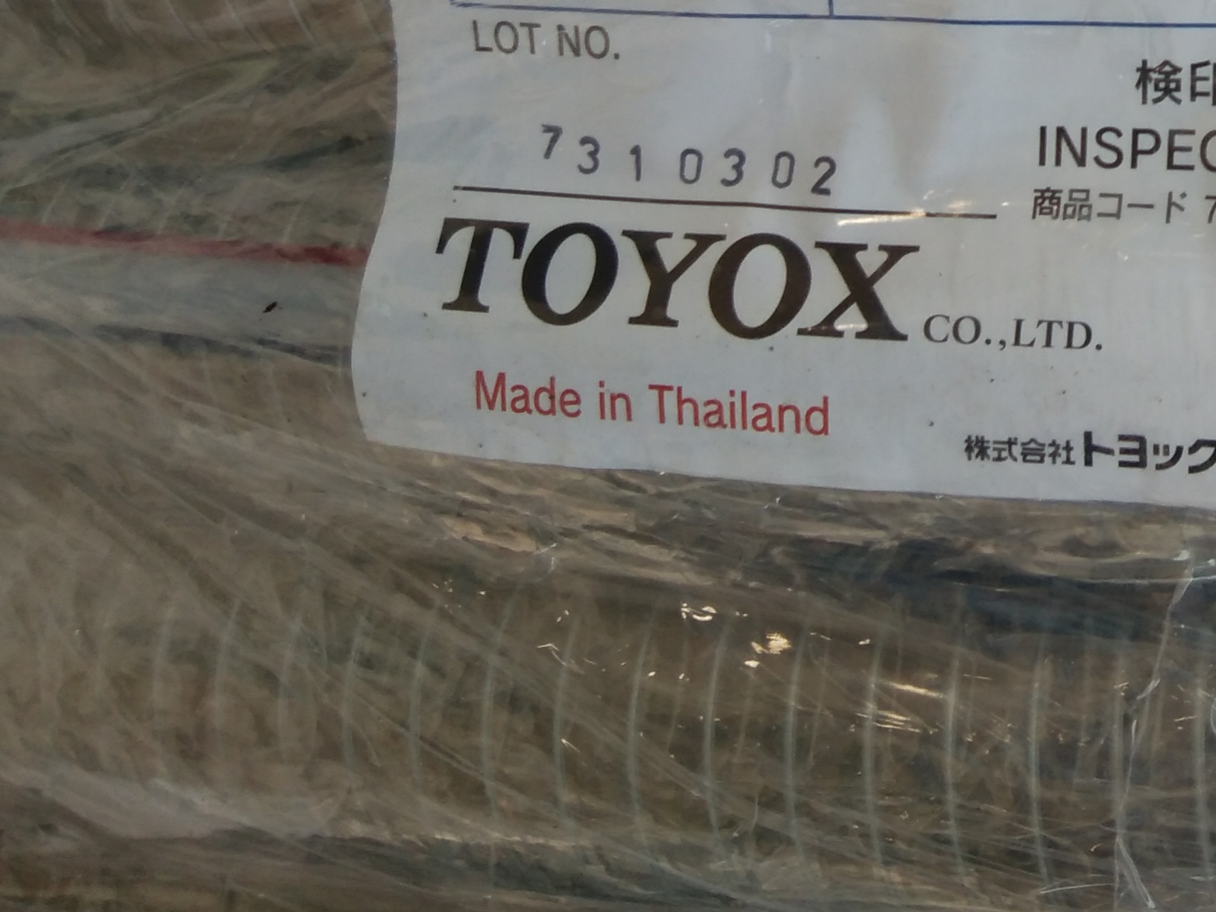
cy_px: -296
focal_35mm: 80
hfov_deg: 22.1
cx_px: 1561
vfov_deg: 17.2
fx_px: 2810
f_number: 2.2
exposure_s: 1/100
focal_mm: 3.65
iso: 118
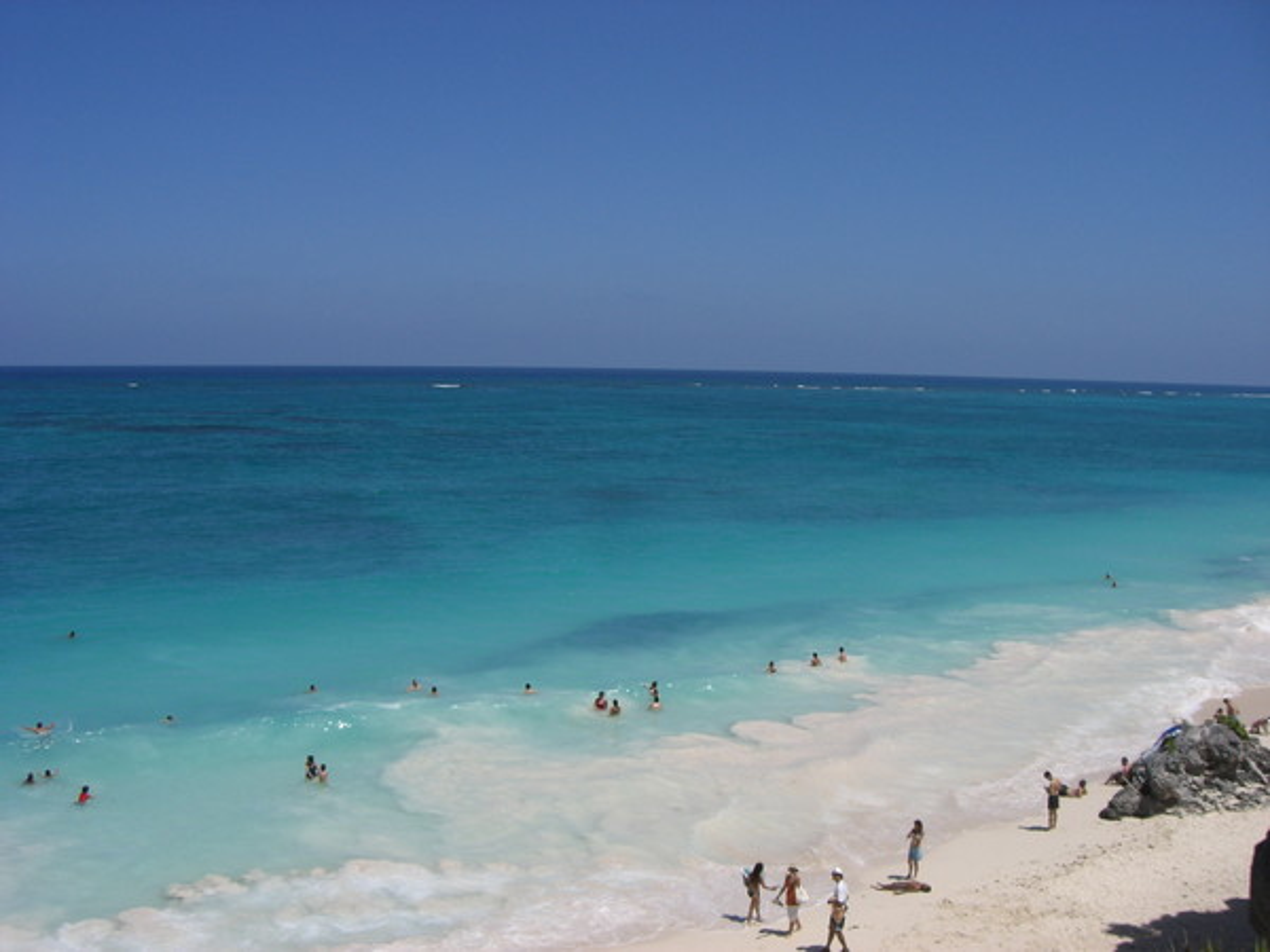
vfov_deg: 37.7
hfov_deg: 49.0
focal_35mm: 38
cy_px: 476
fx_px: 1394
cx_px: 635
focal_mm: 6.2
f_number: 4.3
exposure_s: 1/1000
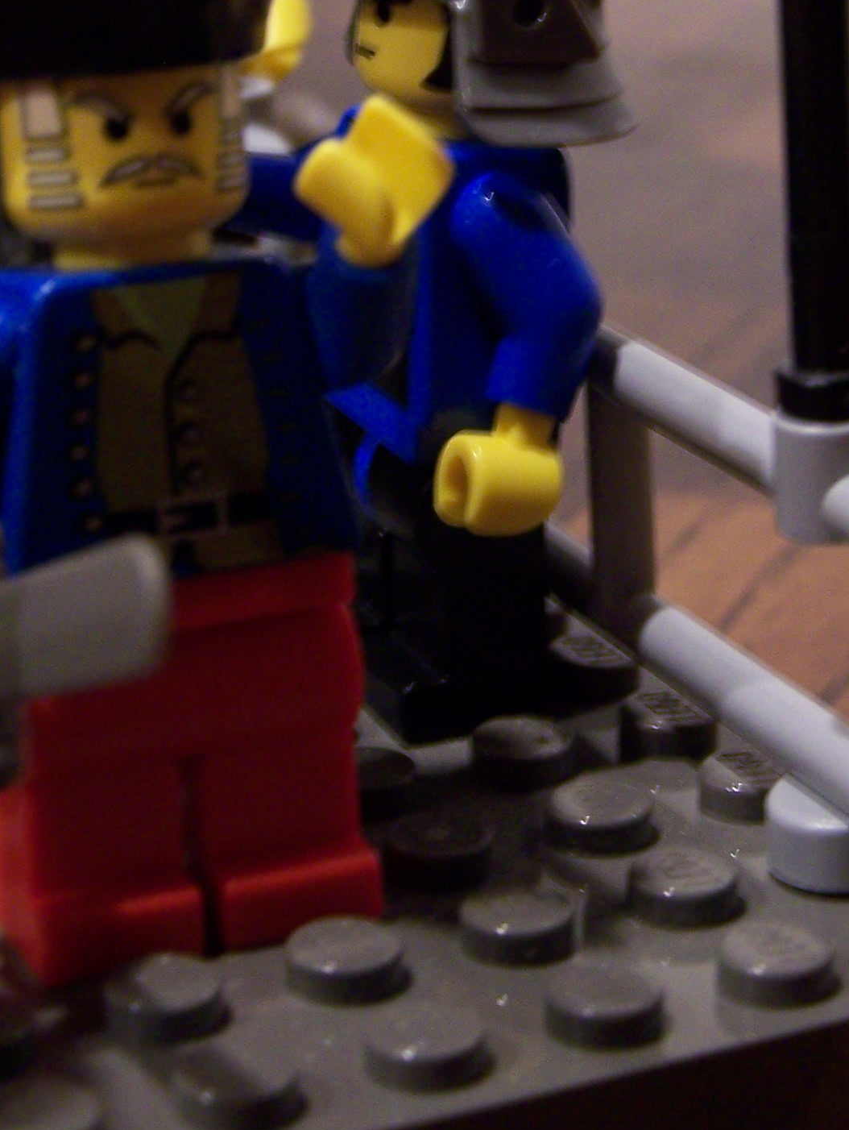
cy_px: 212
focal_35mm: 103
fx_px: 3363
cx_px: 560
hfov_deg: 14.4
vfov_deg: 18.9
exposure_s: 1/6
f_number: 3
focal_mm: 8.5
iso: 160
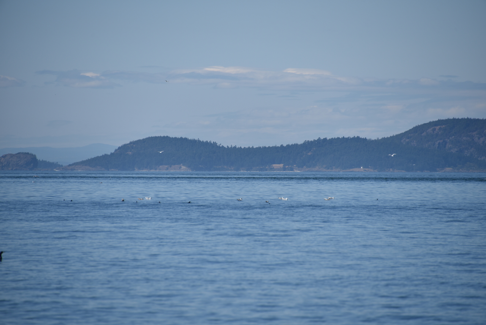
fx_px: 4051
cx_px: 243
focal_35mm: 300
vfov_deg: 4.6
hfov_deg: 6.9
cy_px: 162
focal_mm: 300
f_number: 7.1
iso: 100
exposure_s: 1/640
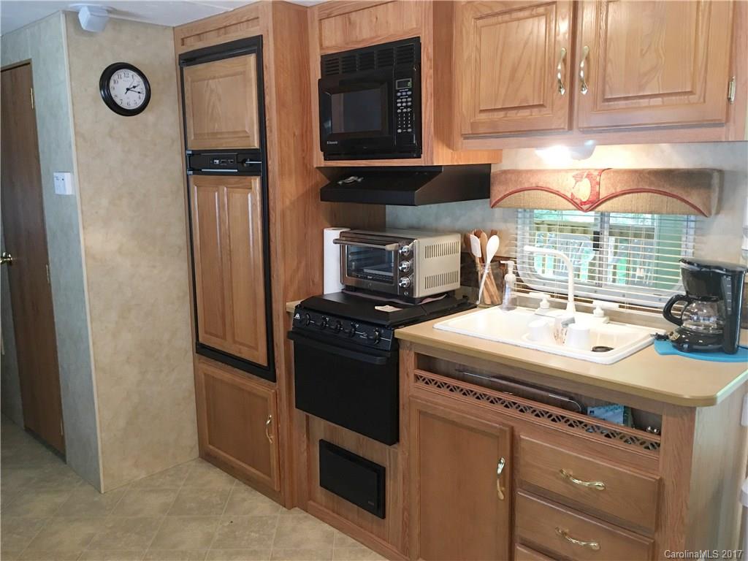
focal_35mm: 29
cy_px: 280
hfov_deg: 61.7
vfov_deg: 48.2
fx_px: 627
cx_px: 374
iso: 80
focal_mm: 4.15
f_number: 2.2
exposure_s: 1/10
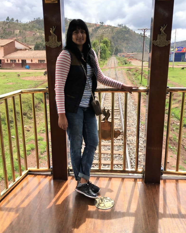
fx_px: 213
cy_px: 115
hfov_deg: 47.1
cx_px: 95
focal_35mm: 31
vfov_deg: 57.2
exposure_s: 1/916
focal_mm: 4.15
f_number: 2.2
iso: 25
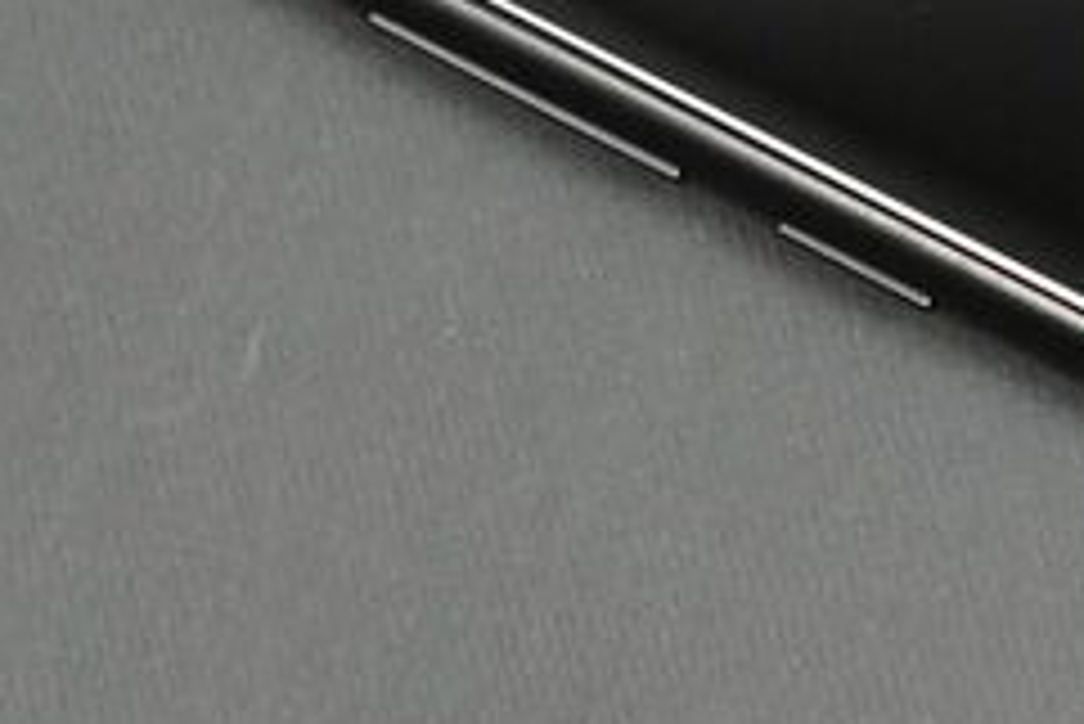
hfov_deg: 9.1
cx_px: 1653
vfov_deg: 6.2
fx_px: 6598
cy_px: -117
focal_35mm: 219
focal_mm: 55
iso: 2500
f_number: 4
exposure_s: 1/320
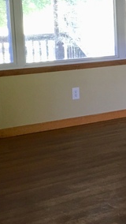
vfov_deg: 24.7
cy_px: 98
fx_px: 510
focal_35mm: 86
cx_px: 179
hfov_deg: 13.4
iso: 100
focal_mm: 4.15
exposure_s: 1/30
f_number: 2.2
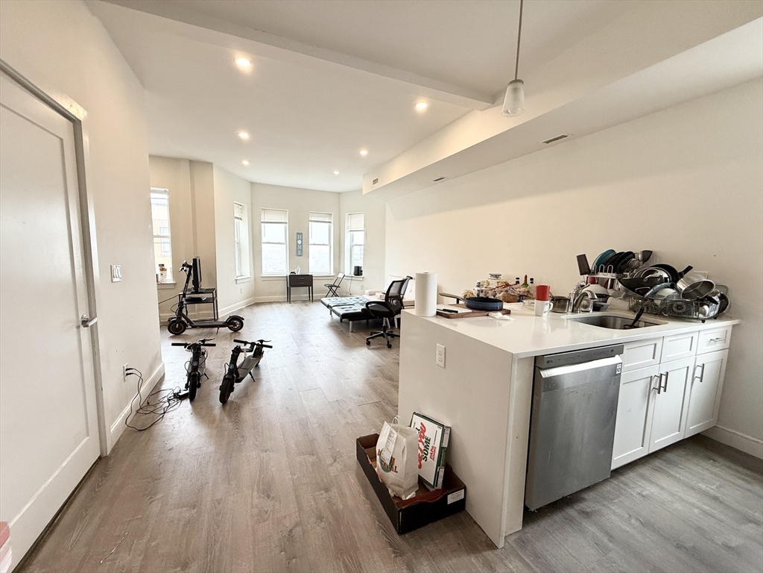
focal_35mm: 14
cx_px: 382
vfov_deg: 85.7
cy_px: 286
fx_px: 309
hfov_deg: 102.1
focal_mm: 2.22
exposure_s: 1/120
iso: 160
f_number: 2.2
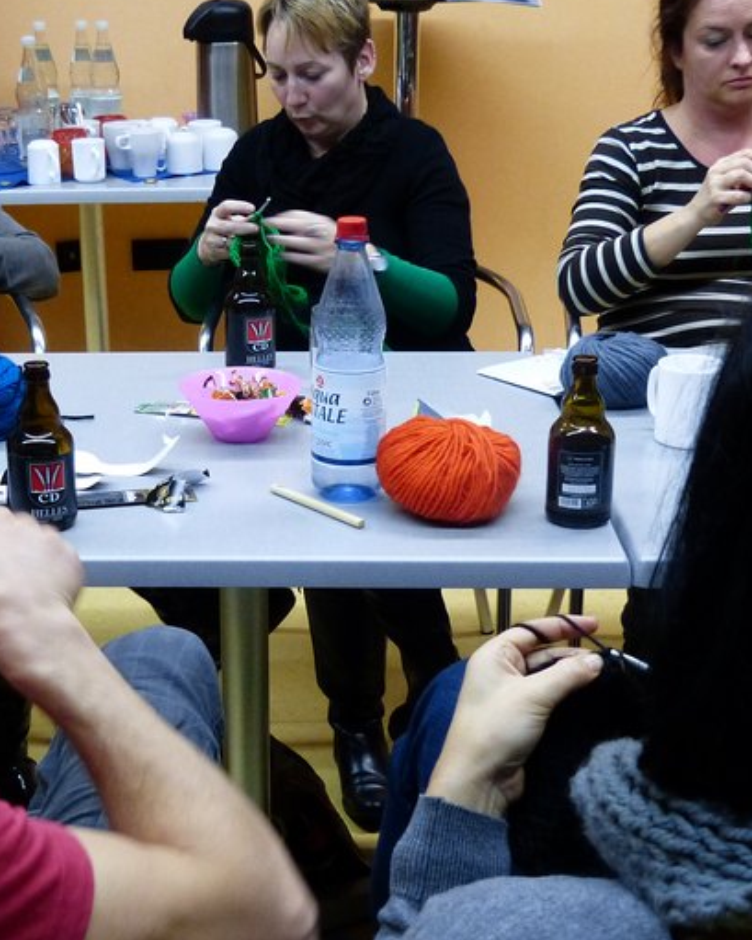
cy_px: 515
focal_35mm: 63
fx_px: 1752
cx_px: 234
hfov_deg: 24.1
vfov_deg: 30.0
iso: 400
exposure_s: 1/25
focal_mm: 5.9
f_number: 2.8
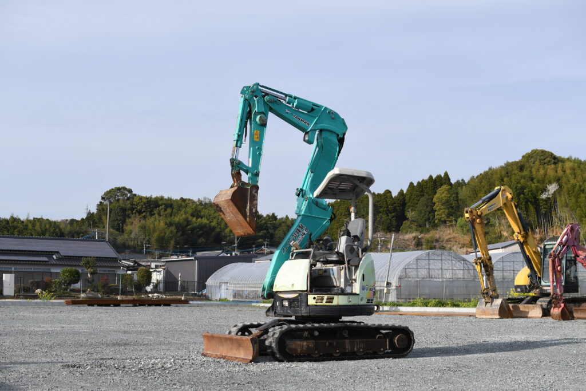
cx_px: 293
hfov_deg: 37.8
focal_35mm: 52
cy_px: 196
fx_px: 855
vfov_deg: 25.8
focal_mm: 35
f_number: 4
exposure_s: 1/800
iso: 100
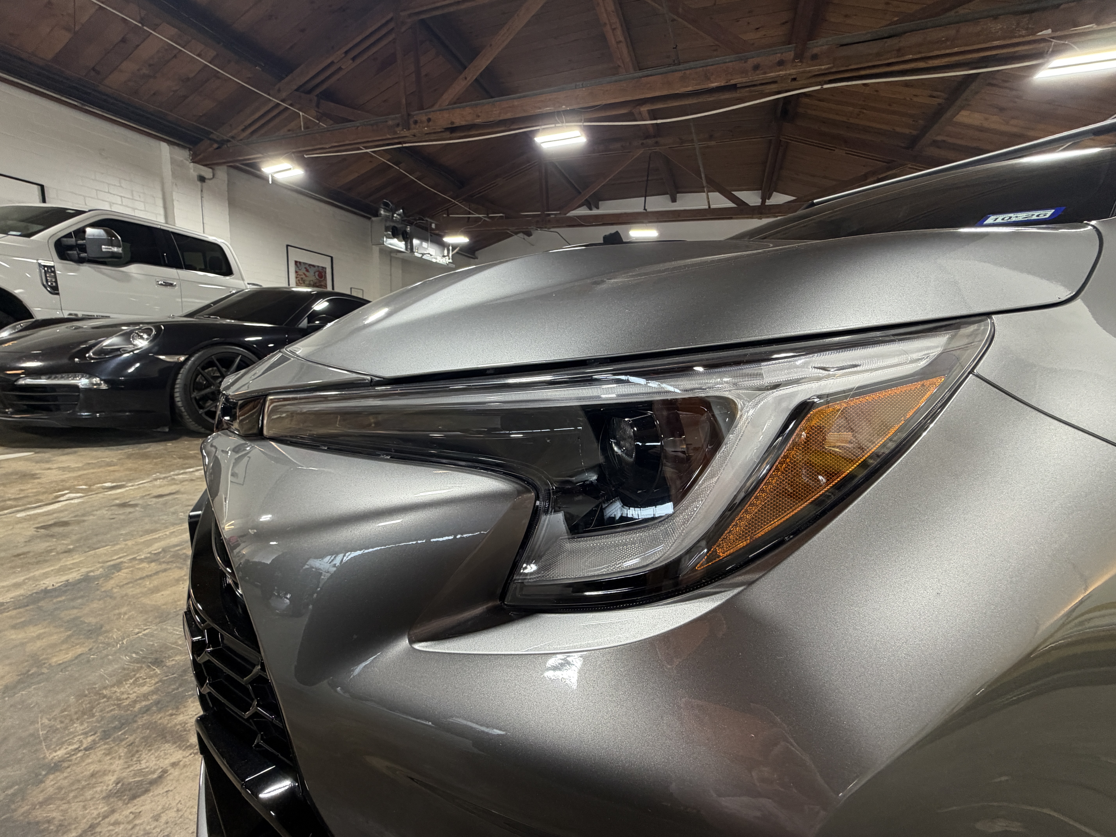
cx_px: 558
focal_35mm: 14
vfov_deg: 85.7
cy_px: 418
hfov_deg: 102.1
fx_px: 451
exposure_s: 1/60
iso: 200
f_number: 2.2
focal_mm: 2.22
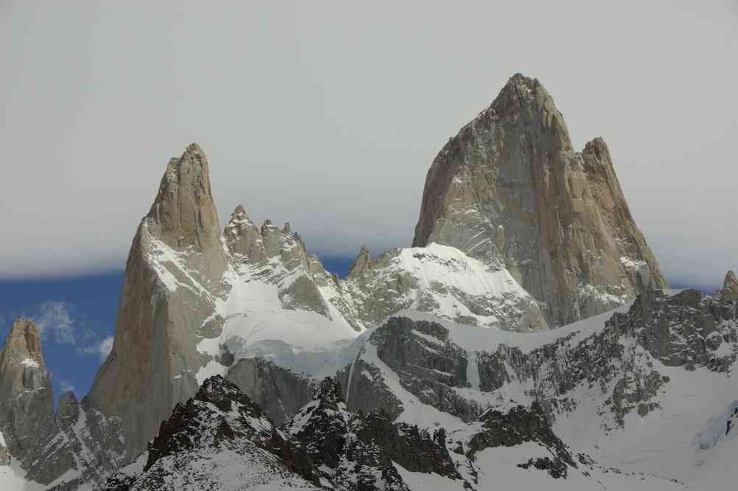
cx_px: 369
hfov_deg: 28.1
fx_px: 1475
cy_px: 246
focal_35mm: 72
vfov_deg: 18.9
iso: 100
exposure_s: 1/750
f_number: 9.5
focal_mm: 47.5
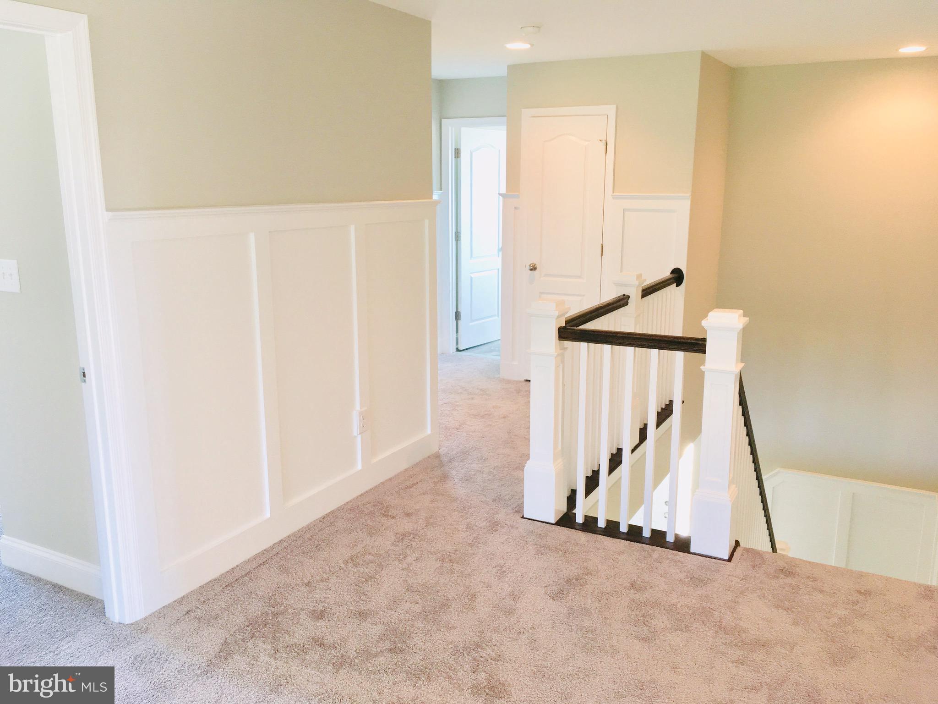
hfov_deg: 61.7
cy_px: 352
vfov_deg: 48.2
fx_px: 786
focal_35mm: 29
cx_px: 469
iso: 40
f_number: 2.2
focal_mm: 4.15
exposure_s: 1/30
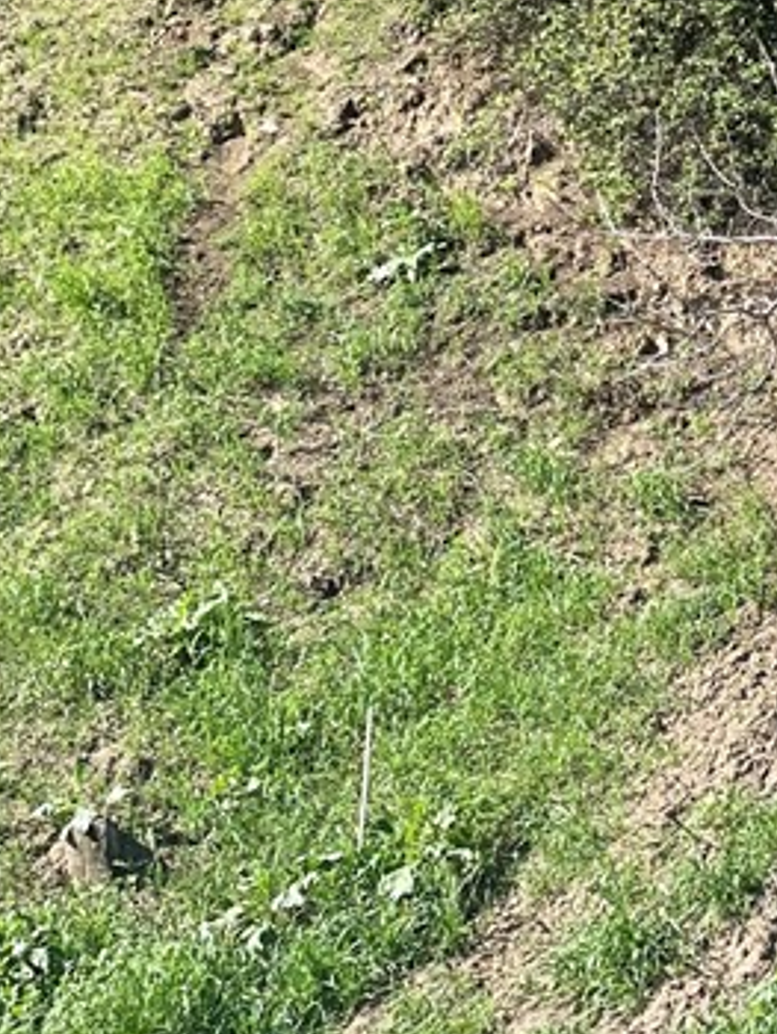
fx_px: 4544
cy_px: 95
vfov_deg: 12.9
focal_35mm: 152
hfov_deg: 9.5
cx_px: 1108
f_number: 2
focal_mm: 6
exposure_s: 1/959
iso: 32
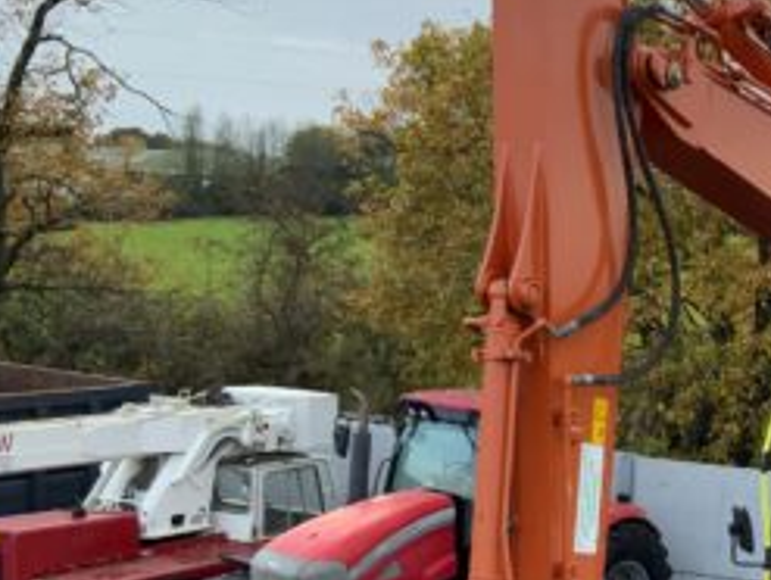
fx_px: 1673
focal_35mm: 75
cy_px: 486
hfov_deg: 24.4
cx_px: 821
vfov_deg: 19.4
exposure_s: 1/122
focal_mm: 3
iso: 20
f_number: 1.8
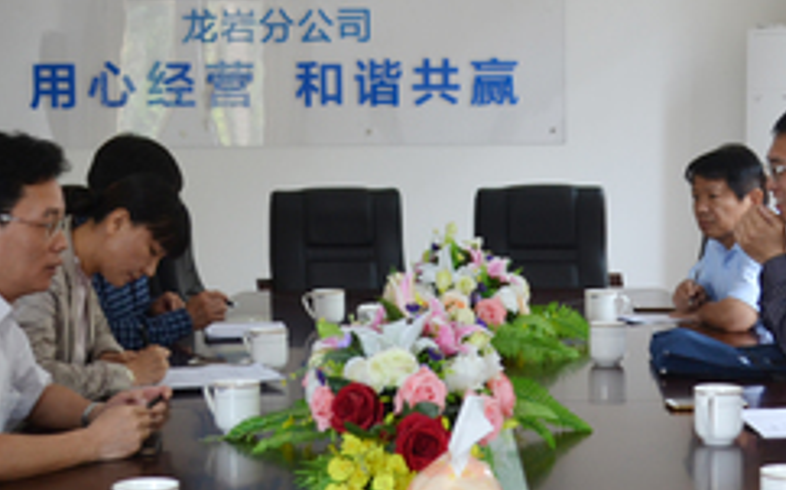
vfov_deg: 15.9
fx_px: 1756
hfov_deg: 25.2
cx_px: 494
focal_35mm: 82
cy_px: 251
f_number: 4.2
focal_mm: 26
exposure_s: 1/60
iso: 400
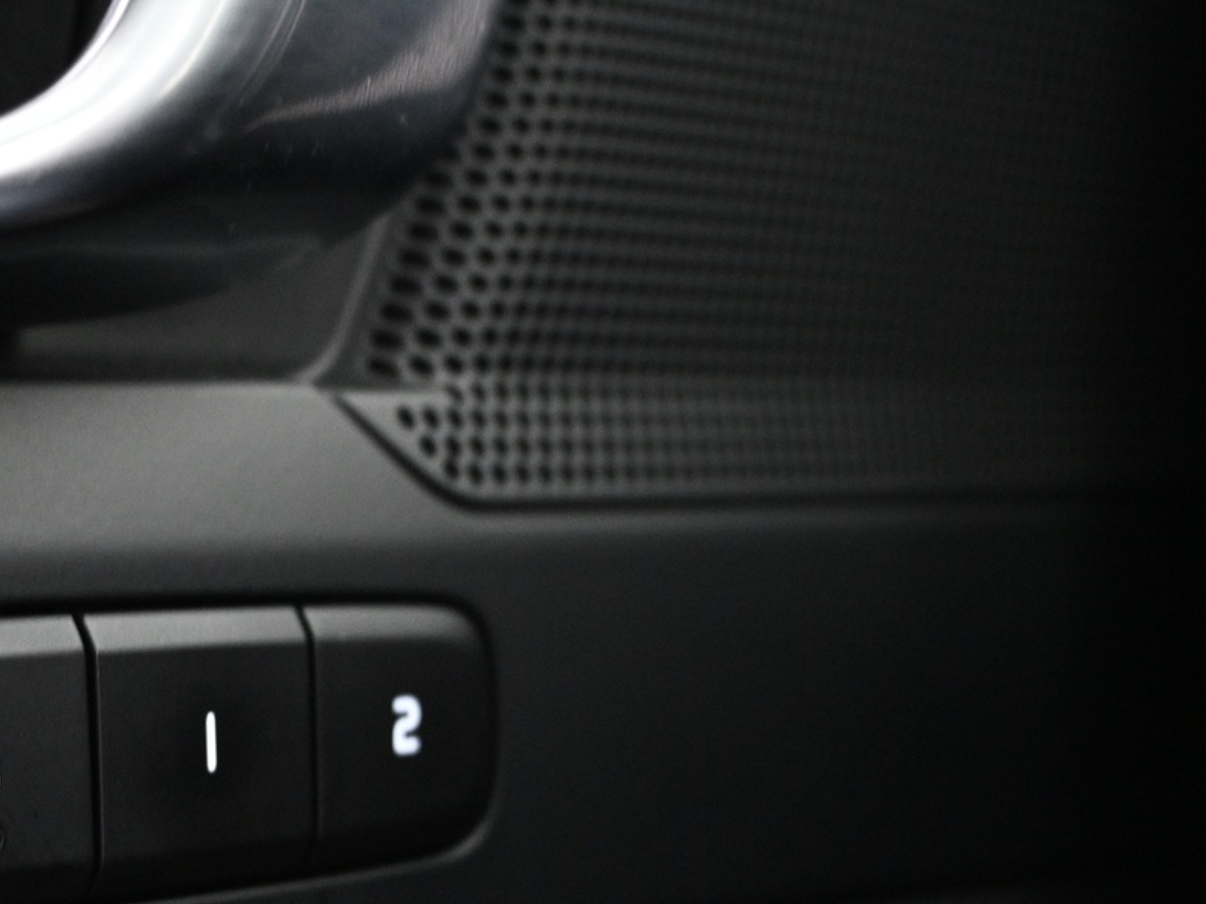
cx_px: 153
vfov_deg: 20.3
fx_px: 2473
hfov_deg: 26.6
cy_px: 793
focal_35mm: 71
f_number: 4.2
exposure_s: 1/10
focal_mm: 24
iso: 1600
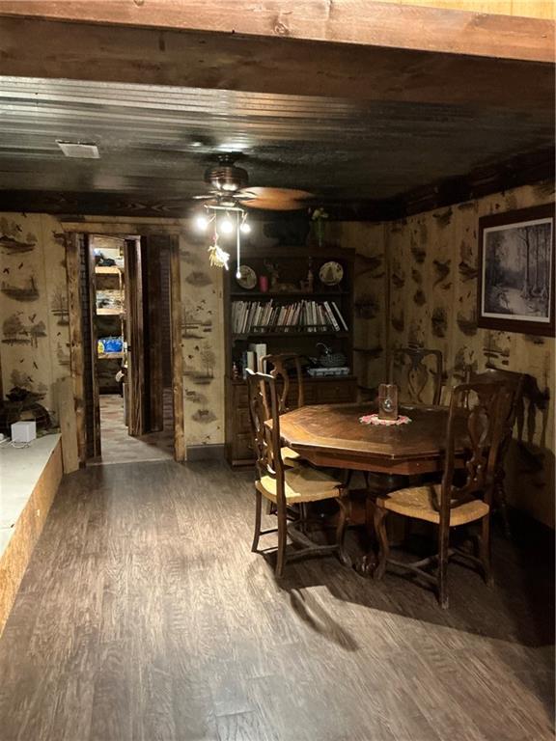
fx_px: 600
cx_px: 278
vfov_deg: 63.4
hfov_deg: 49.7
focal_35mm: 28
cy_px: 370
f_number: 1.8
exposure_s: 1/24
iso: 500
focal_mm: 3
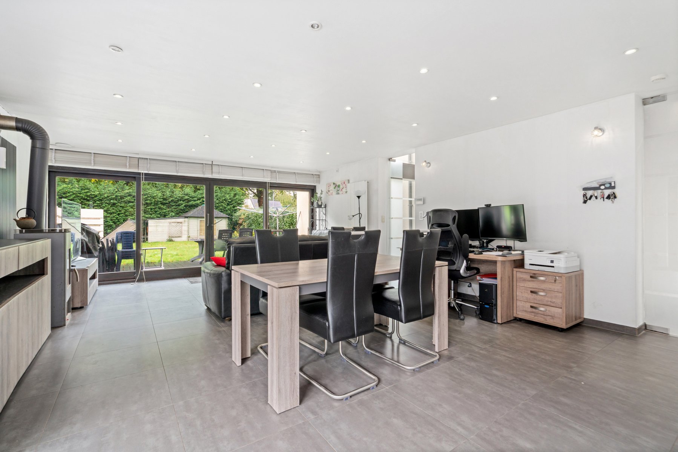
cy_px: 226
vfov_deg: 73.8
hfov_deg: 96.7
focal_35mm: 16
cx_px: 339
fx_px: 301
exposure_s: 1/1.67
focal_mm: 16
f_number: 11
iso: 250
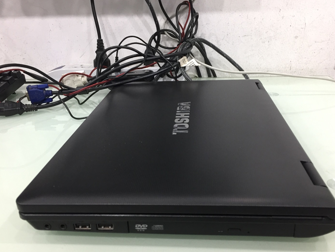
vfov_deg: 41.7
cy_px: 141
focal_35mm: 34
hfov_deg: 53.9
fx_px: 329
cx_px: 174
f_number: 2.2
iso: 160
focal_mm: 4.15
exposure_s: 1/33
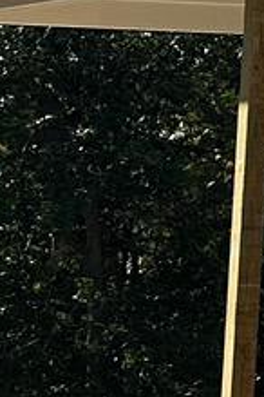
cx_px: 1461
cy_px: -178
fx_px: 2563
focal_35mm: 233
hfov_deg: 4.7
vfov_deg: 8.7
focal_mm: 6.86
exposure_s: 1/1949
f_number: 1.78
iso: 80
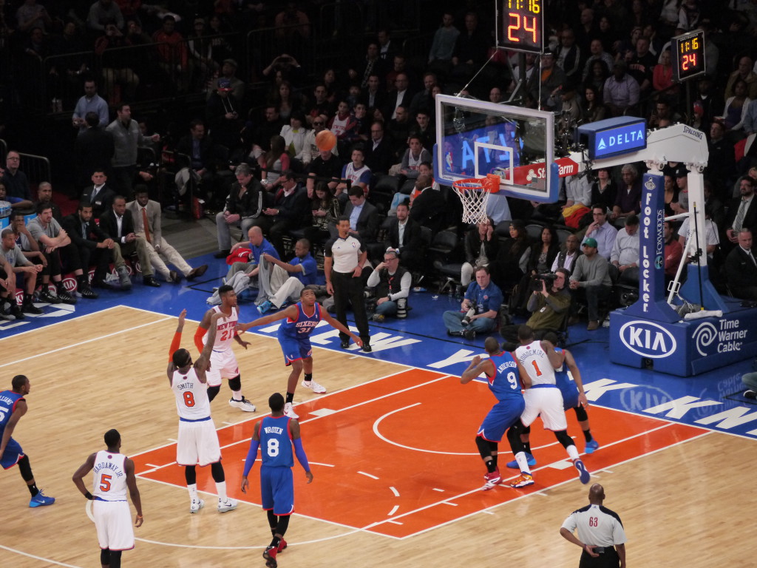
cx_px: 378
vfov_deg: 6.2
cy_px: 284
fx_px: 5248
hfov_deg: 8.2
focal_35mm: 240
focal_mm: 120
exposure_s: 1/160
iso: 800
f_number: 5
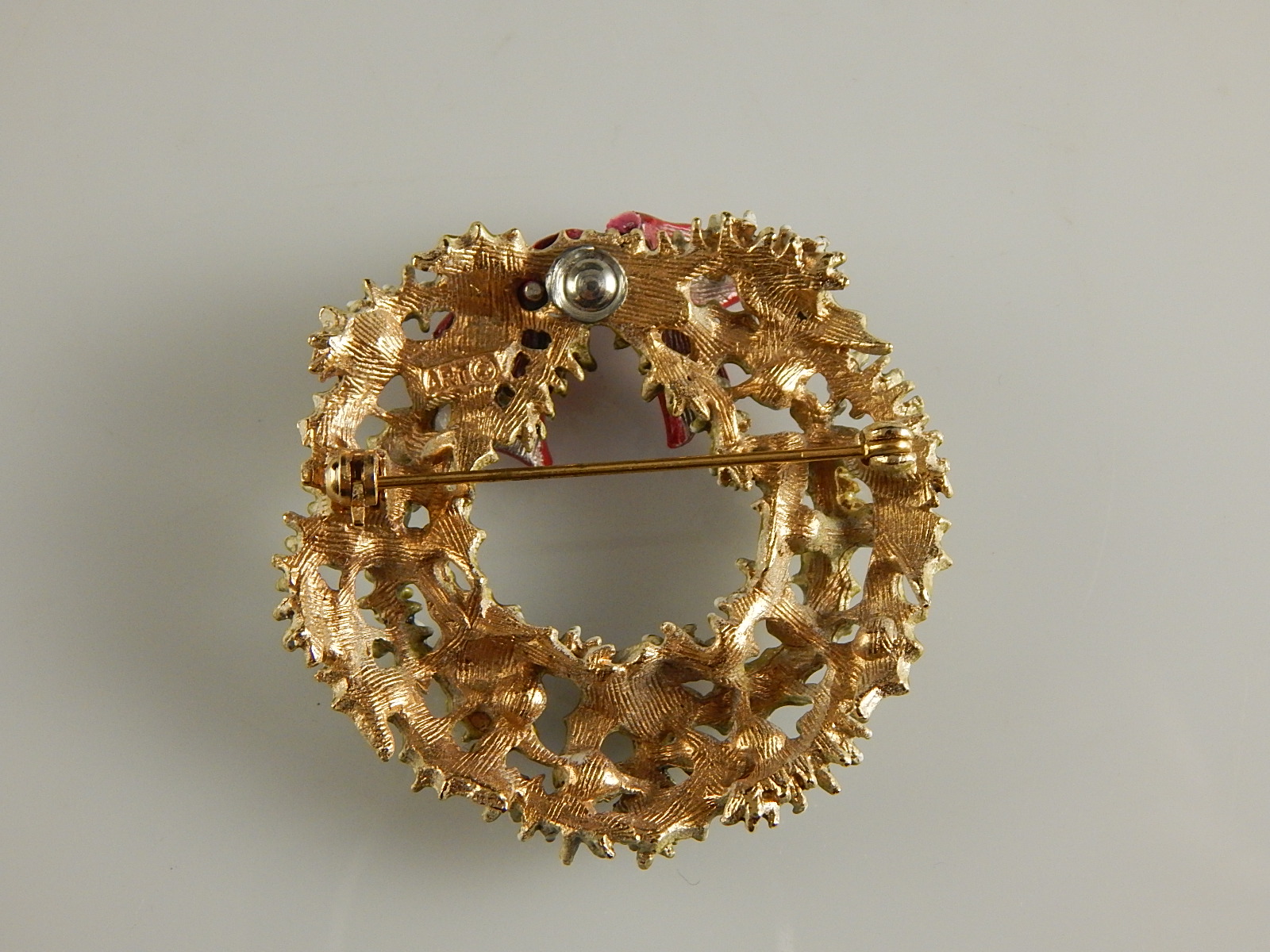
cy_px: 476
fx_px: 1981
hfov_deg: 35.5
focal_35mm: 54
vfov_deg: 27.0
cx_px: 635
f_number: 3.8
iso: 400
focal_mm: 9.7
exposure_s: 1/80
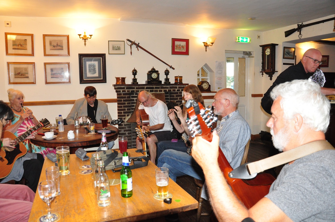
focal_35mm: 27
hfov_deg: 67.4
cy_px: 111
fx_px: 251
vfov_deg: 47.8
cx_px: 168
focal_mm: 18
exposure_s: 1/60
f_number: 6.3
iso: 1600
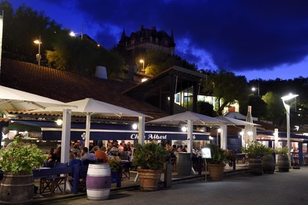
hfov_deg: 48.5
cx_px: 154
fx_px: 342
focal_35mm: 40
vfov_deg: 33.4
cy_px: 102
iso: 800
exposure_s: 1/4
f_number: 5.6
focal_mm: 40
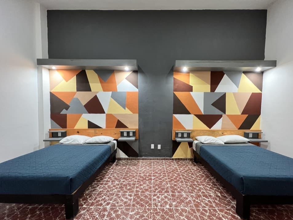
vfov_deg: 85.6
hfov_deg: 102.0
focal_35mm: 14
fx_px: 119
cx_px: 153
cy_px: 117
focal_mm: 1.57
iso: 640
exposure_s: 1/60
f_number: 1.8
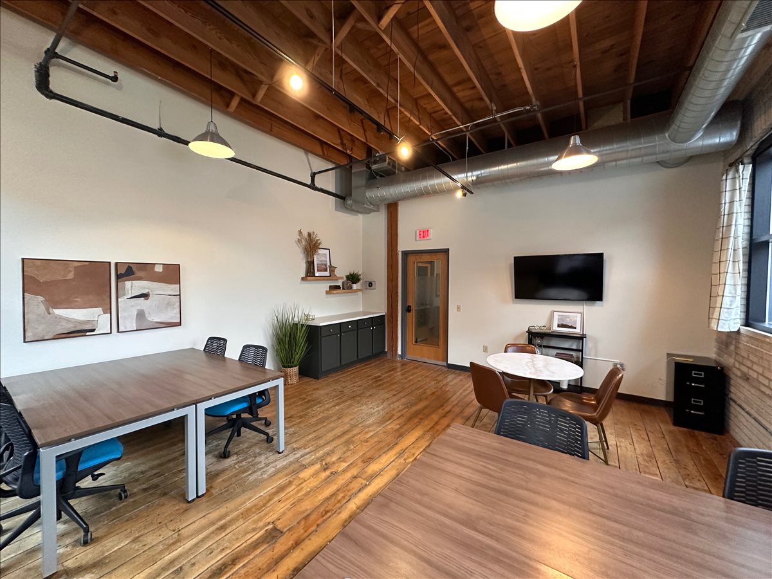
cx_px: 386
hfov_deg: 102.1
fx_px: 312
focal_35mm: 14
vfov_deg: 85.7
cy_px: 290
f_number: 2.2
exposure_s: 1/60
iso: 500
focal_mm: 2.22
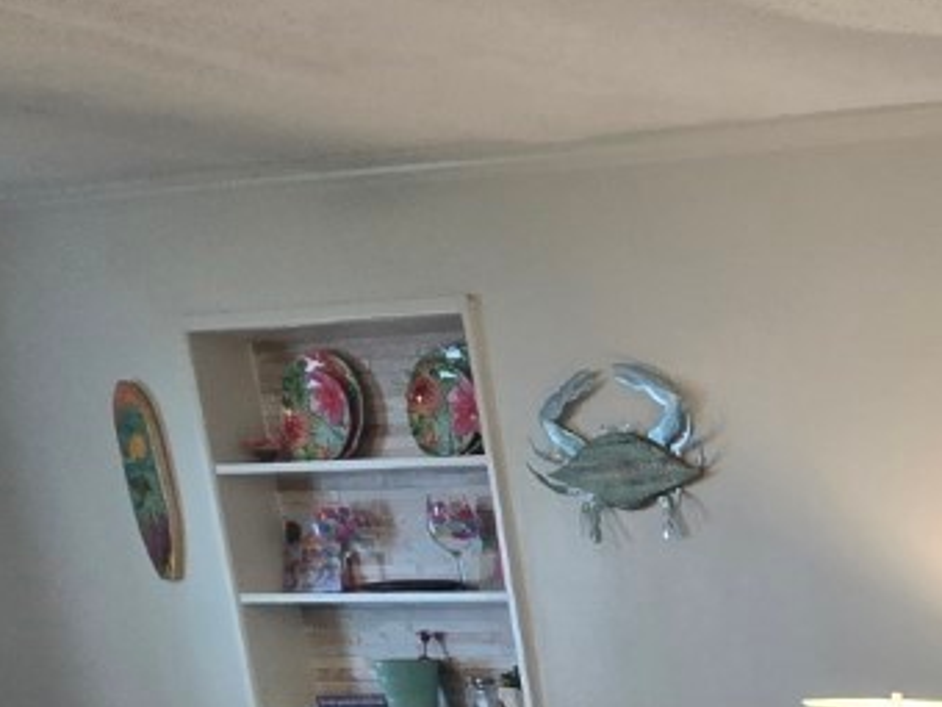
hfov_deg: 20.6
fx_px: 1497
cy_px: 990
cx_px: 1790
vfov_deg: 22.8
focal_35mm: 55
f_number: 2.2
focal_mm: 2.2
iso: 125
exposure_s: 1/60
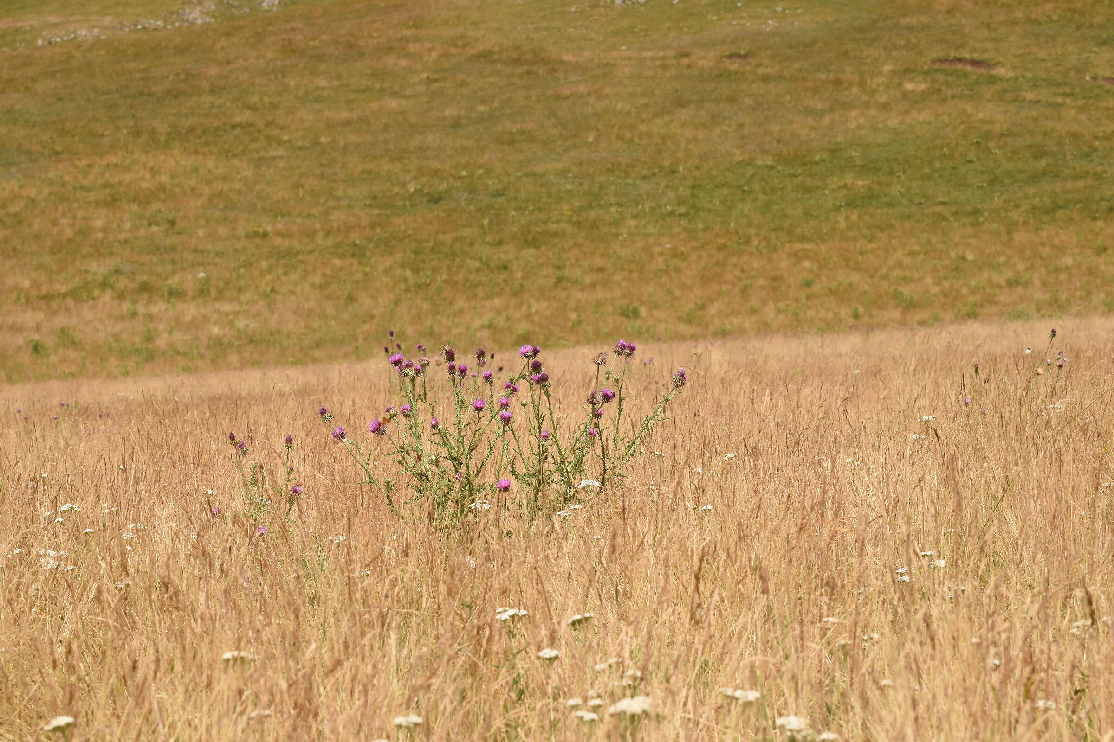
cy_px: 371
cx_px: 557
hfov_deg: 19.5
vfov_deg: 13.0
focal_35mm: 105
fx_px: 3249
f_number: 8
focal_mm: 70
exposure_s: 1/1000
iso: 400
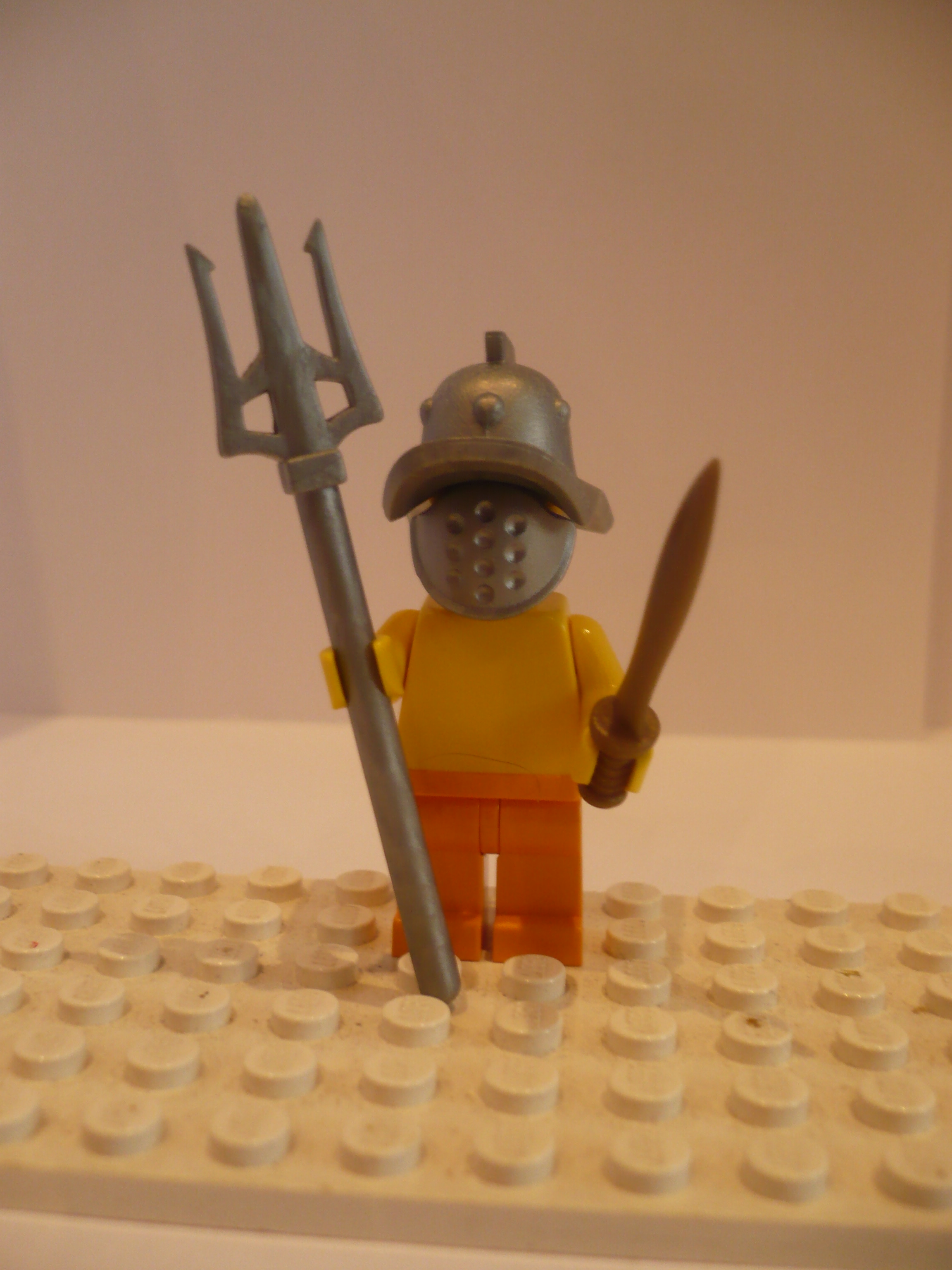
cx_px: 476
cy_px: 635
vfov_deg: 52.6
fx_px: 1283
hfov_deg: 40.7
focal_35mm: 35
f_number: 2.8
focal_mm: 5.8
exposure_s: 1/25
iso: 200
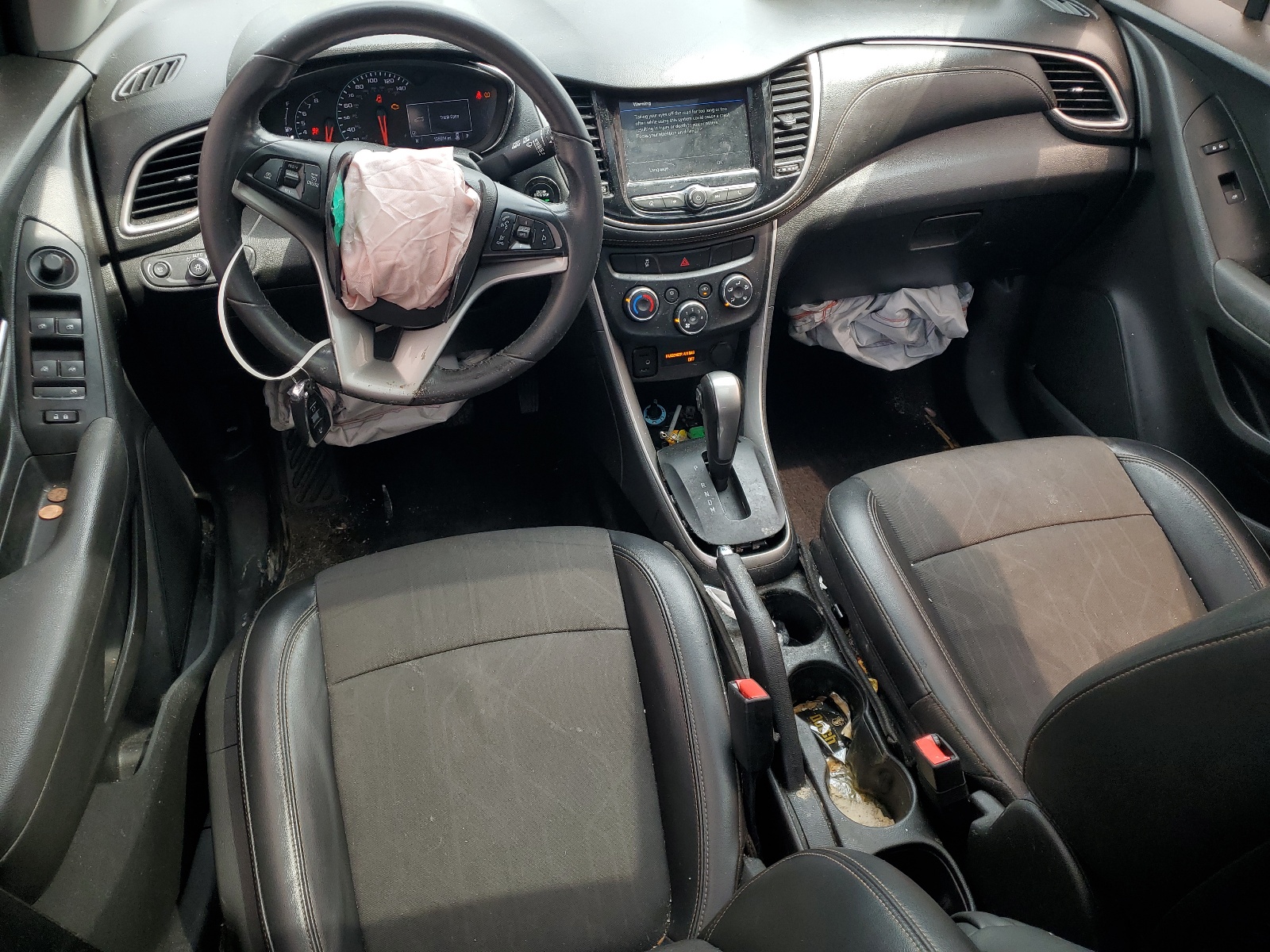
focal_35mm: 26
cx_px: 635
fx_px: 954
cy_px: 476
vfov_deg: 53.1
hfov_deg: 67.3
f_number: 1.5
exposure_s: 1/250
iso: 50
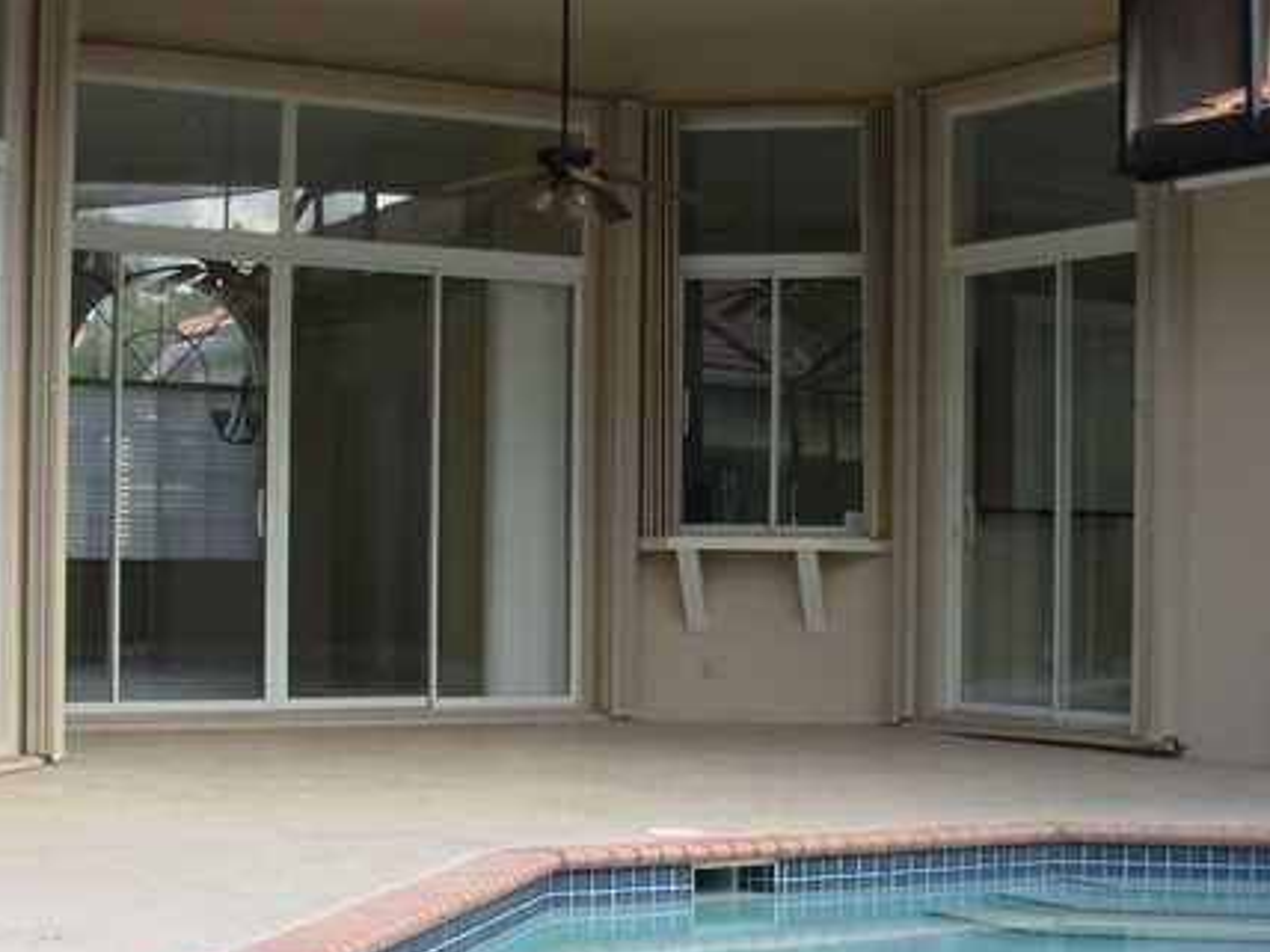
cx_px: 703
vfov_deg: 20.6
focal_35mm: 71
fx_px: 2605
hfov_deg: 27.4
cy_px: 644
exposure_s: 1/128
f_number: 2.9
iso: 50
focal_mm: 6.3
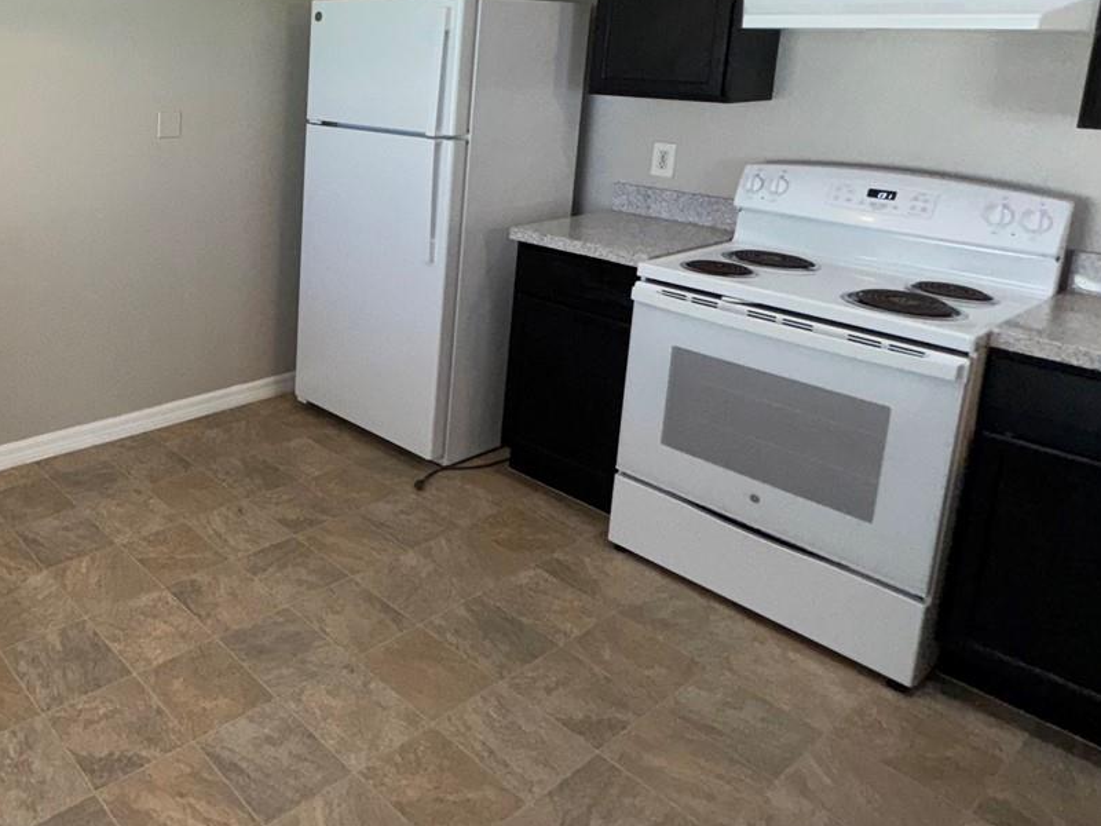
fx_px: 891
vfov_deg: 47.6
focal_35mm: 28
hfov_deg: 56.4
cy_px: 190
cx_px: 150
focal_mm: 2.22
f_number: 2.2
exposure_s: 1/120
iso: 125
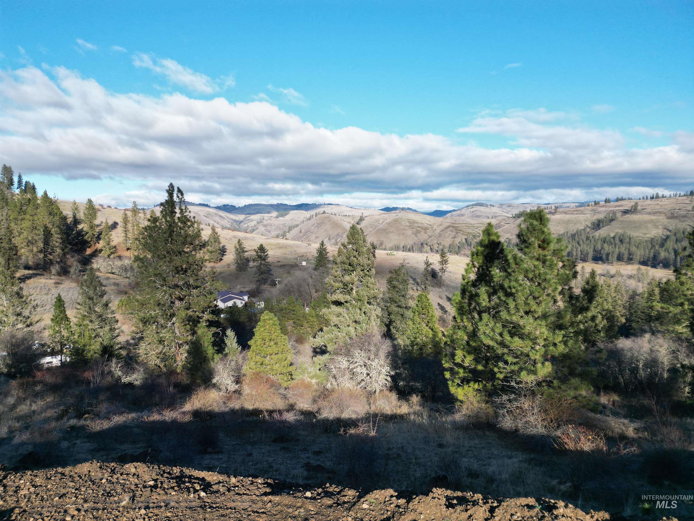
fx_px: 481
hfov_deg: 71.6
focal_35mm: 24
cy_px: 260
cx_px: 347
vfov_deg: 56.8
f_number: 1.7
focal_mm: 6.72
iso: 130
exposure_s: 1/2000
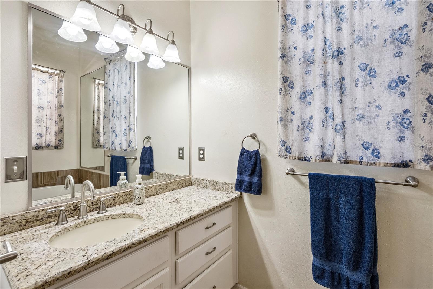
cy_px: 144
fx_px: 193
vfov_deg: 73.8
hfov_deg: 96.7
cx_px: 216
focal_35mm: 16
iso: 800
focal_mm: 16
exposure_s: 1/50
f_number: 9
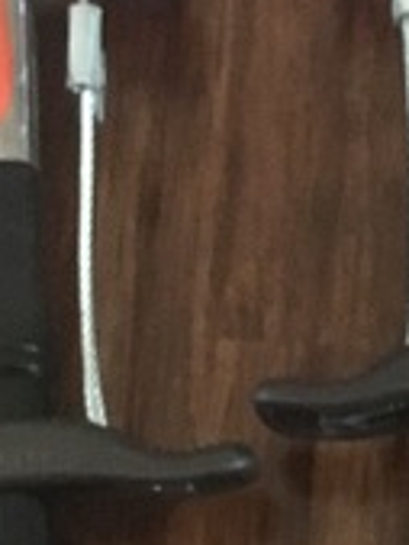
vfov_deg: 14.9
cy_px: 580
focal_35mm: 129
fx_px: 2030
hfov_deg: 11.3
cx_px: 481
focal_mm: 4.15
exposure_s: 1/15
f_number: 2.2
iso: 1600
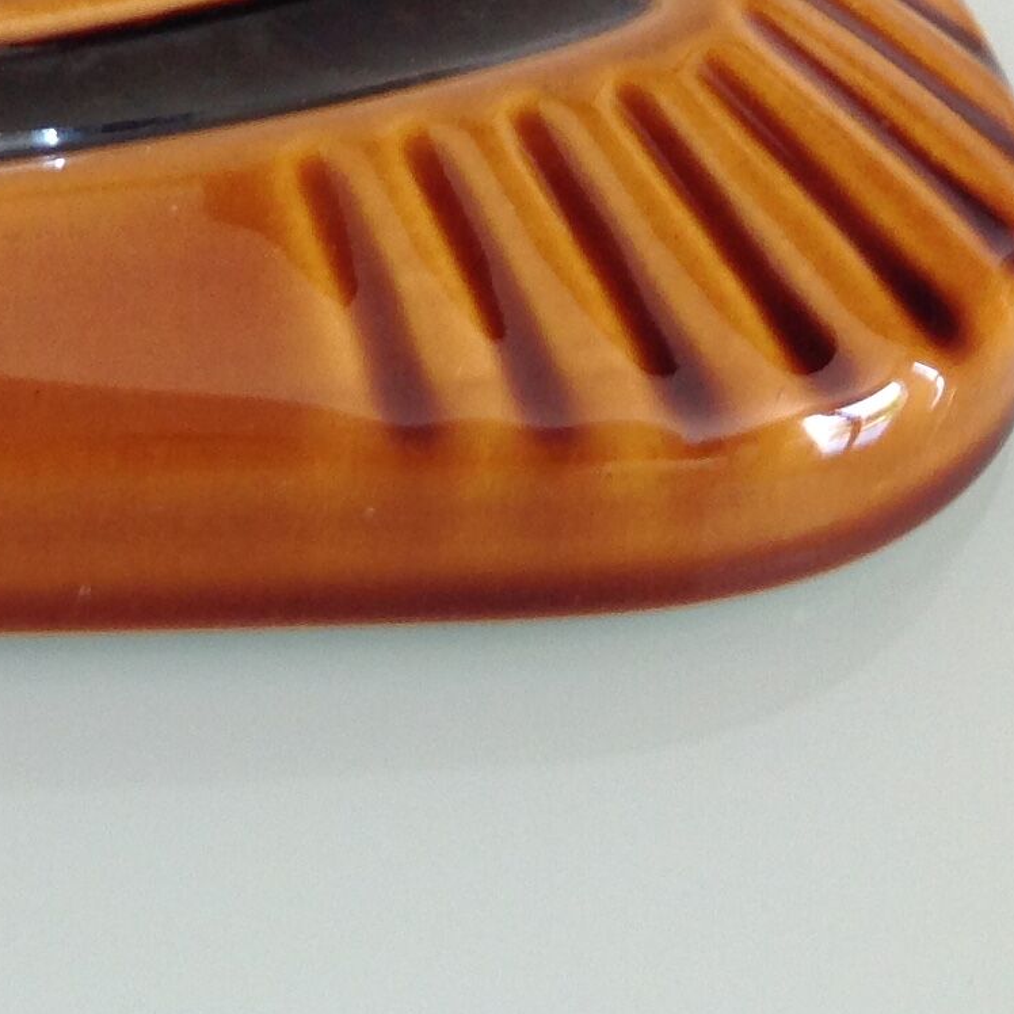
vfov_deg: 15.6
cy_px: -251
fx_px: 3546
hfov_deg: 15.0
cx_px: -560
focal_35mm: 107
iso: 50
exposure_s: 1/20
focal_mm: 4.28
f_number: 2.4
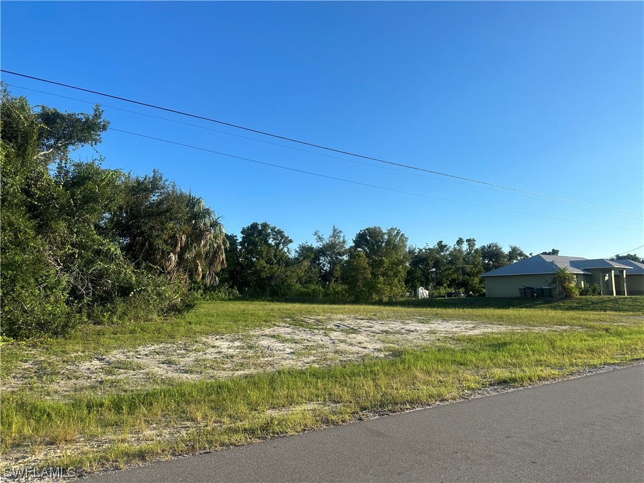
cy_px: 242
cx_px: 322
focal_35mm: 24
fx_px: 446
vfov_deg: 56.8
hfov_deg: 71.6
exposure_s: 1/3155
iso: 80
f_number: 1.78
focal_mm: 6.86
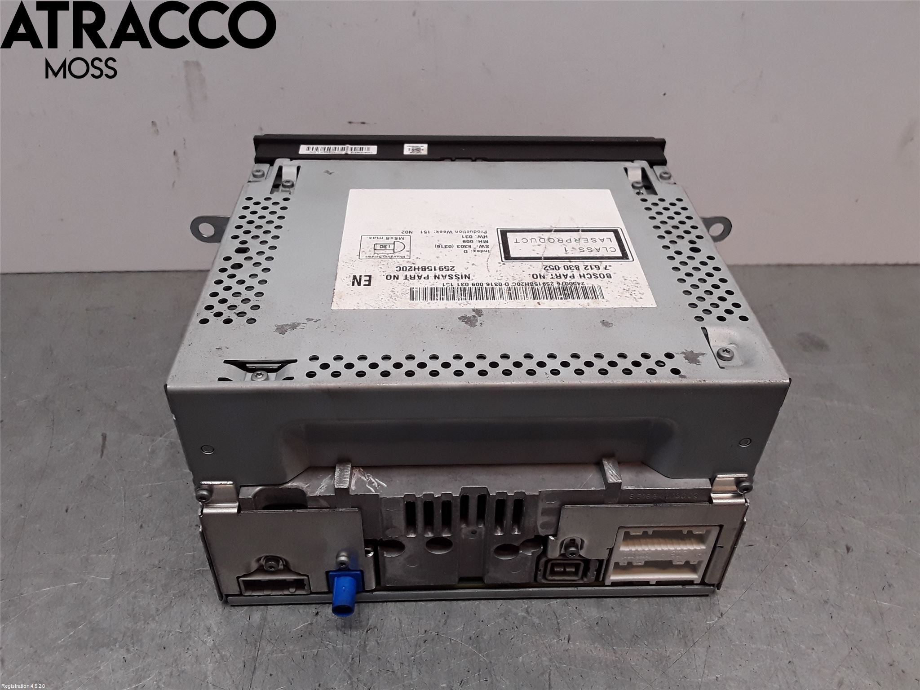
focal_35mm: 28
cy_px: 345
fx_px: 744
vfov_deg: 49.7
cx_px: 460
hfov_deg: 63.4
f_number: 1.9
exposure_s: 1/224
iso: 100
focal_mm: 2.91
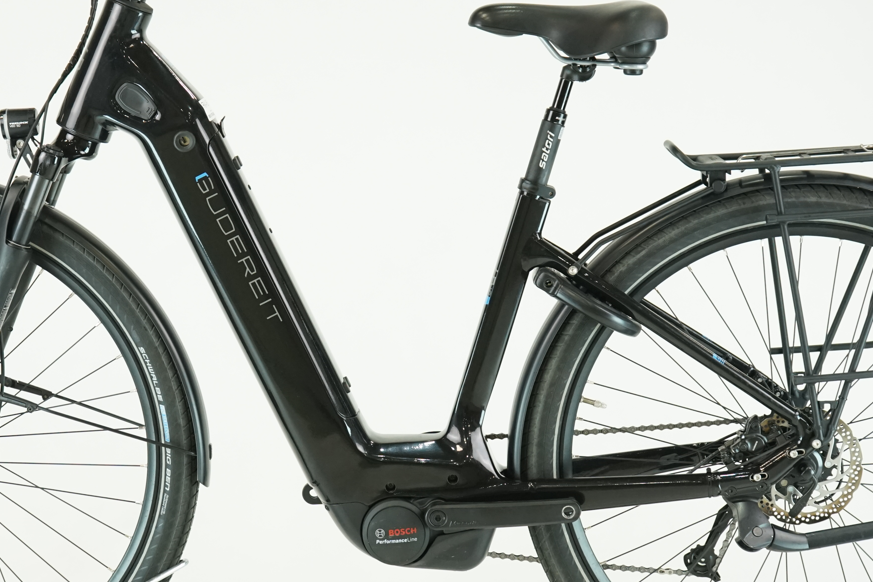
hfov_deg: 22.8
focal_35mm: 89
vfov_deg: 15.4
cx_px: 366
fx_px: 2158
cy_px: 277
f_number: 5.6
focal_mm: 52
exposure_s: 1/200
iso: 1600
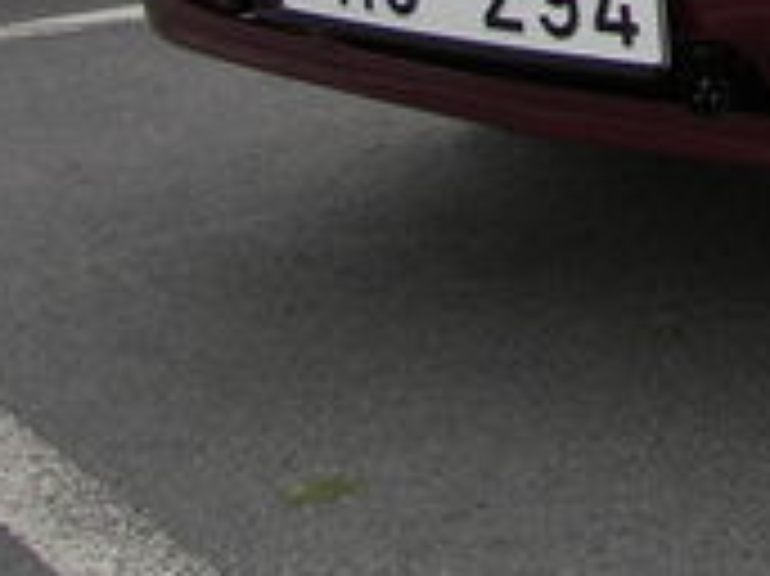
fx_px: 3001
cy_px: -464
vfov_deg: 10.3
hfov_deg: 13.6
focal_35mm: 135
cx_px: 1198
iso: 64
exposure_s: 1/100
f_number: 2.8
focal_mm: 6
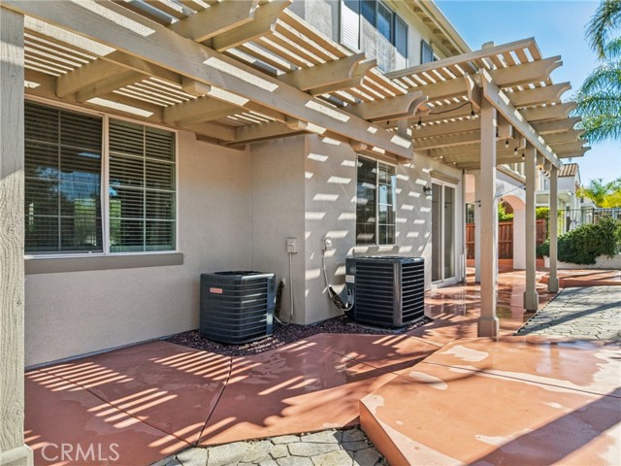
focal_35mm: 24
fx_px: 431
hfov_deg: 71.6
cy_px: 233
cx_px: 310
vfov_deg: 56.8
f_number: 1.8
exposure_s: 1/2500
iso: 200
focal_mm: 8.7
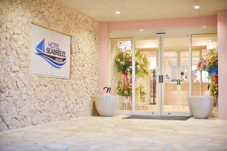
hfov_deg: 39.6
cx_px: 114
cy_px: 76
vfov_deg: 27.0
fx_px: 315
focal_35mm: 50
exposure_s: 1/80
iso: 280
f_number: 2.2
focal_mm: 50
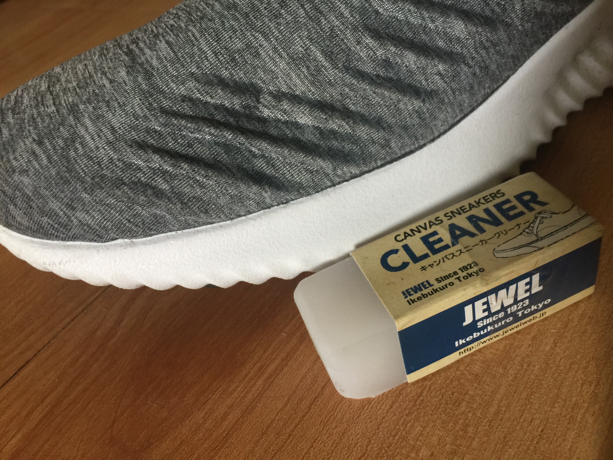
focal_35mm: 29
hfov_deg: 61.7
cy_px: 230
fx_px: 514
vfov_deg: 48.2
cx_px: 306
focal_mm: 4.15
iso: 80
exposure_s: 1/17
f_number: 2.2
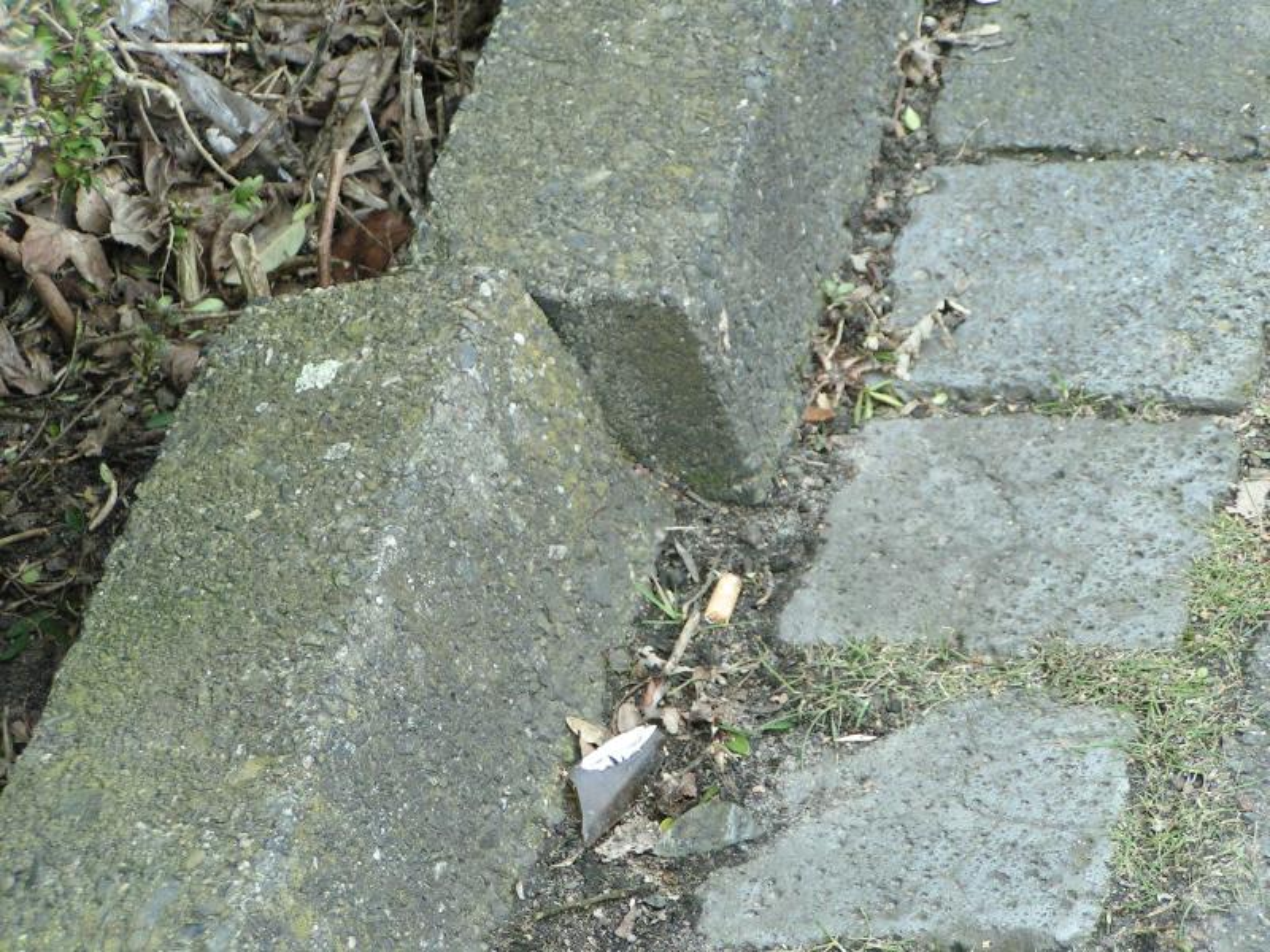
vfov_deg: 9.5
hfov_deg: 12.6
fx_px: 5760
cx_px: 635
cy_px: 476
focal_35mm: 157
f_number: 3.5
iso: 200
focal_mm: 24
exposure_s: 1/125
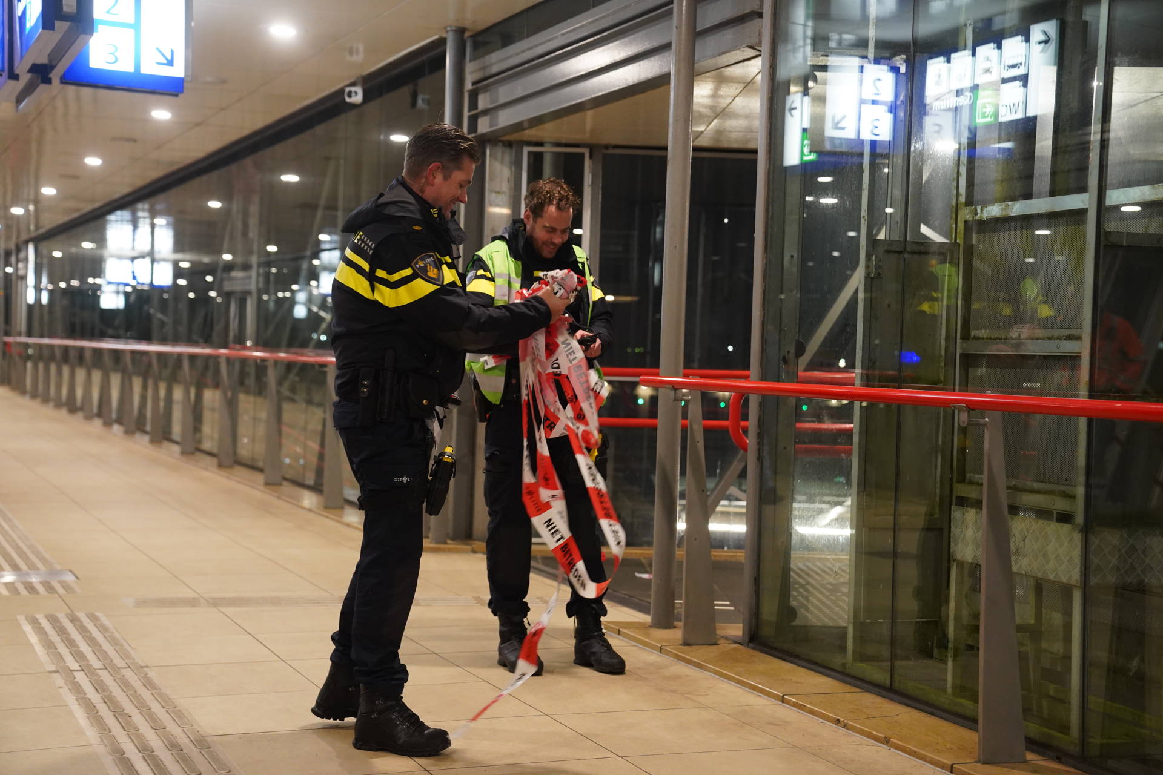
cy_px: 388
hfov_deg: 37.5
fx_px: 1712
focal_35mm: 53
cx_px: 582
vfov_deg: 25.5
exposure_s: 1/80
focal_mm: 53
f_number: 3.2
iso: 4000
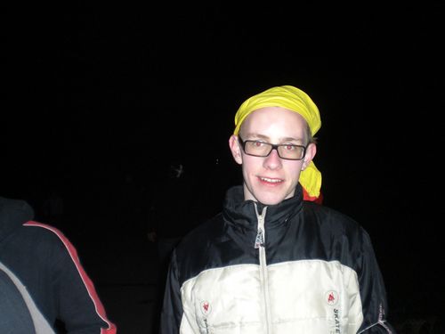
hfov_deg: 49.0
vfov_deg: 37.7
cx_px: 222
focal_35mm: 38
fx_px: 489
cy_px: 167
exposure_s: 1/60
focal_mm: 6.3
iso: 200
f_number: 3.1
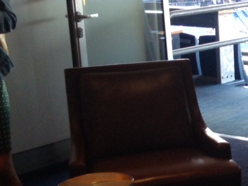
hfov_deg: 14.8
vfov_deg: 12.3
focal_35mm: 121
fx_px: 867
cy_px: 96
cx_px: 398
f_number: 2.4
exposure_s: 1/20
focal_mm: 4.28
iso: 80
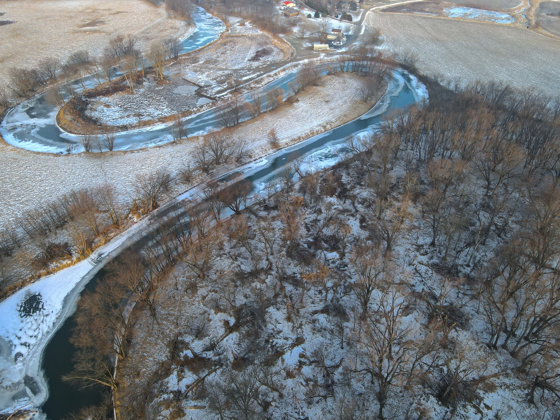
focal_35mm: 24
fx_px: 388
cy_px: 210
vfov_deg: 56.8
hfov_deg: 71.6
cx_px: 280
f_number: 2.8
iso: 100
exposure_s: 1/100
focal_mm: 4.5
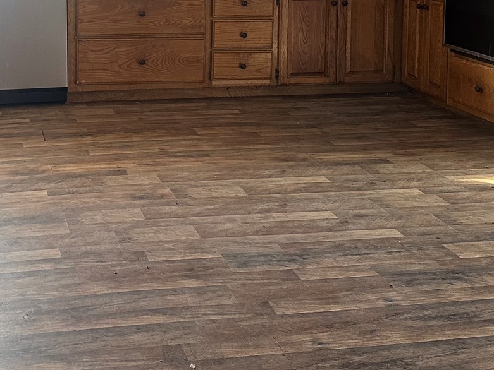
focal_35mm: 59
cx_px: 116
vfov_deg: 23.7
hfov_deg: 32.0
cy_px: -3
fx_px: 842
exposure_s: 1/61
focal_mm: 6.86
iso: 250
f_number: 1.78
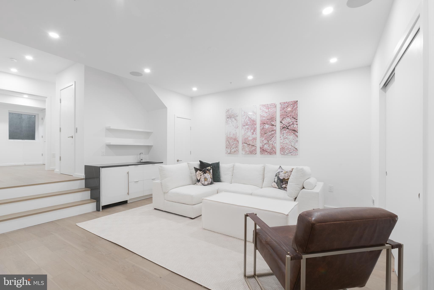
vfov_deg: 73.8
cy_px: 145
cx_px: 217
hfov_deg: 96.7
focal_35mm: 16
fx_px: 193
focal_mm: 16
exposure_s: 1/6
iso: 400
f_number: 10
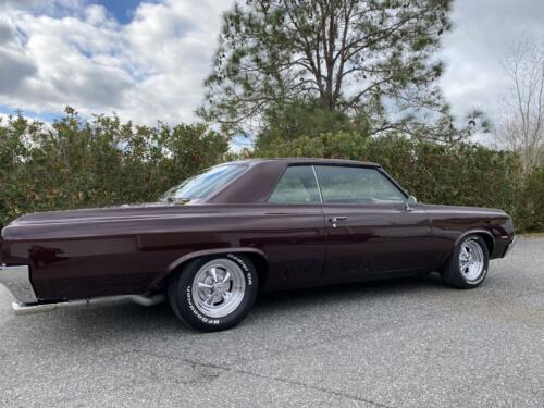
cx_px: 272
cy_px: 204
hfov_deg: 67.3
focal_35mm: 26
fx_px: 409
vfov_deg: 53.1
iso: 32
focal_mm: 4.25
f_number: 1.8
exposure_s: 1/1182
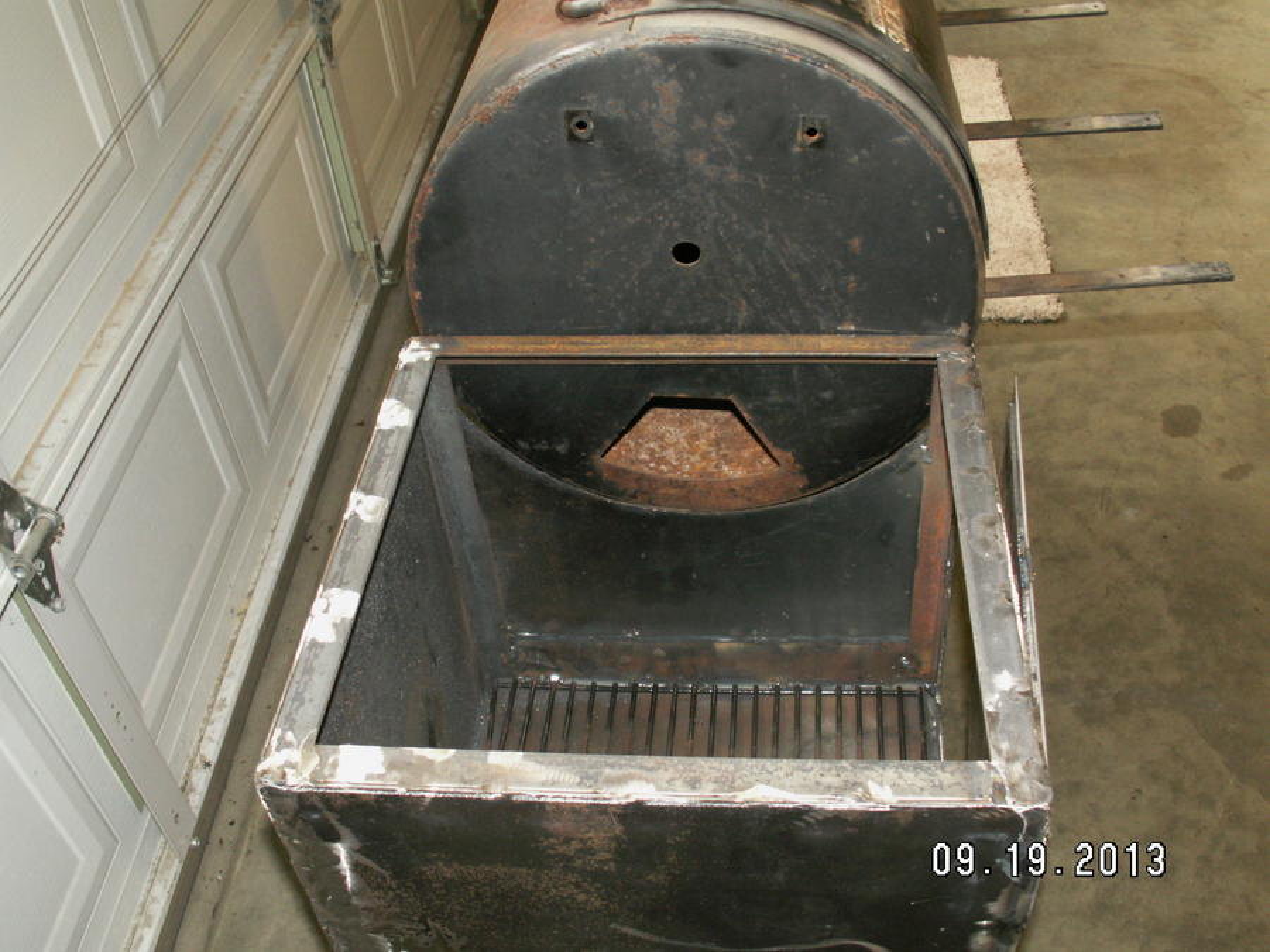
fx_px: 1284
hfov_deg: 52.6
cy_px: 476
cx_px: 635
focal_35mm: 35
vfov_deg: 40.7
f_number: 2.8
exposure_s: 1/40
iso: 160
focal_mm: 5.86
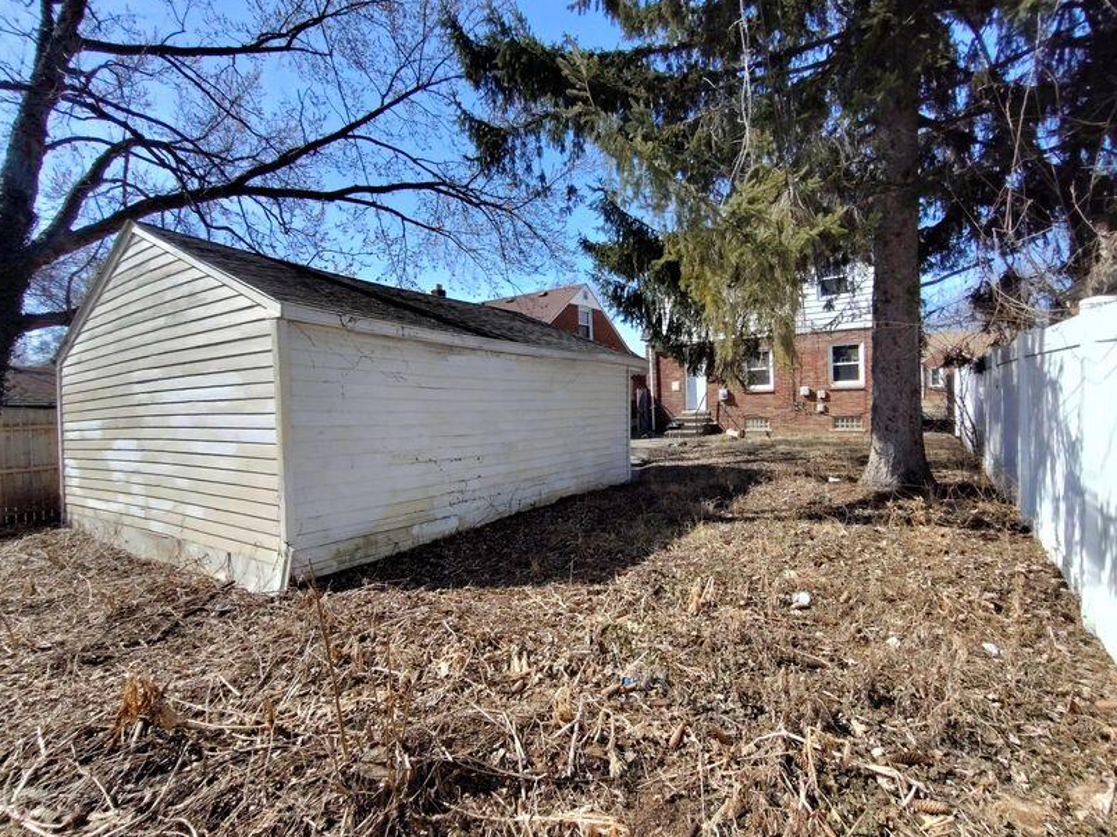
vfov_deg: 74.7
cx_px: 575
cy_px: 406
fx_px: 548
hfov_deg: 91.0
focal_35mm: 17
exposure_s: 1/873
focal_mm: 1.66
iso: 100
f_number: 2.2
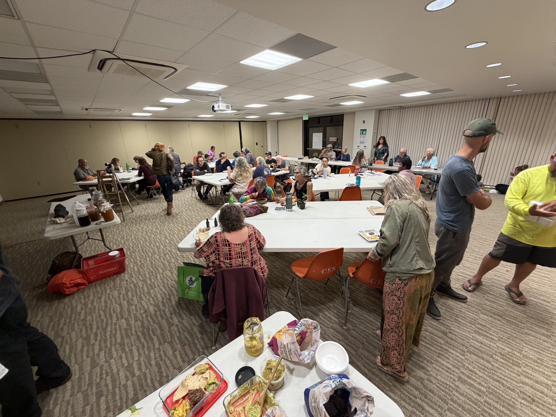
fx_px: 225
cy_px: 208
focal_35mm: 14
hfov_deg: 102.1
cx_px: 278
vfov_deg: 85.7
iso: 250
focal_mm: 2.22
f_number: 2.2
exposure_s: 1/60
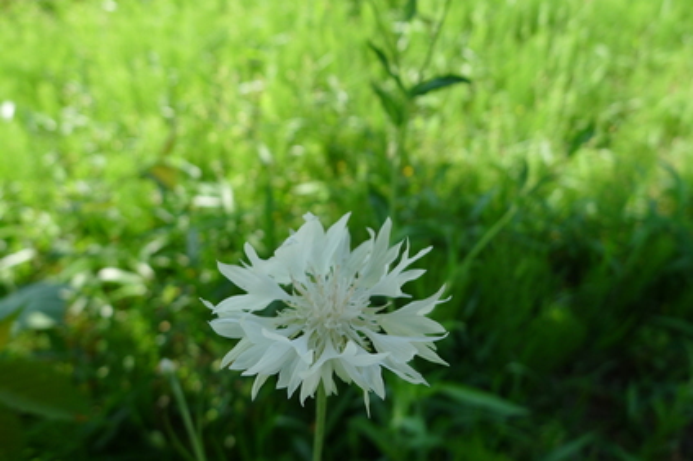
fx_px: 462
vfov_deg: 53.1
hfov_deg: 73.8
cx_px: 346
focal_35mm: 24
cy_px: 230
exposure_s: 1/320
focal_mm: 5.1
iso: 80
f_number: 2.8
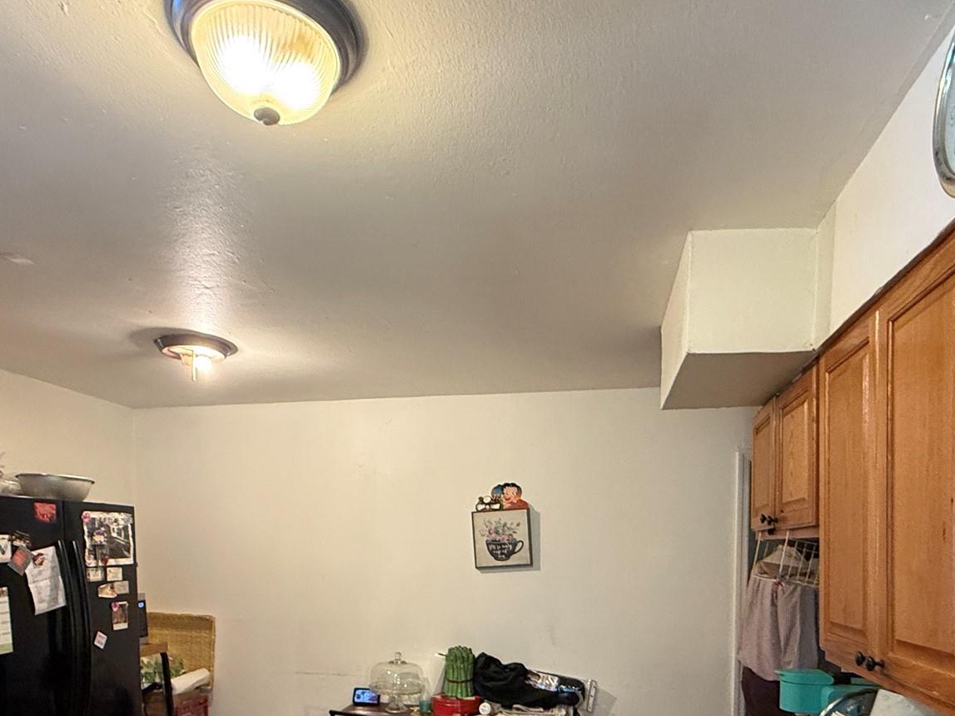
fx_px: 690
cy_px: 570
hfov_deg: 69.4
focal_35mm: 25
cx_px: 472
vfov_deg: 51.5
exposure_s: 1/60
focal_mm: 2.22
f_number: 2.2
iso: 400
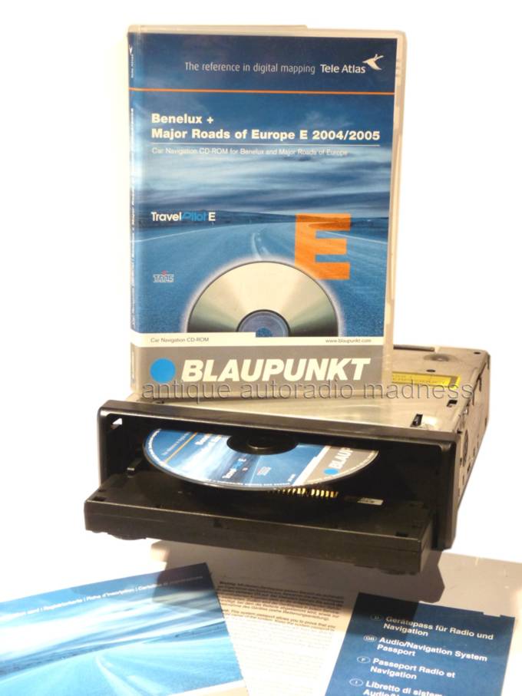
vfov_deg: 29.8
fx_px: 1307
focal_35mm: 65
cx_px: 261
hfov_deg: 22.6
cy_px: 348
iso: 320
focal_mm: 11.5
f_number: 3.4
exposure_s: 1/30
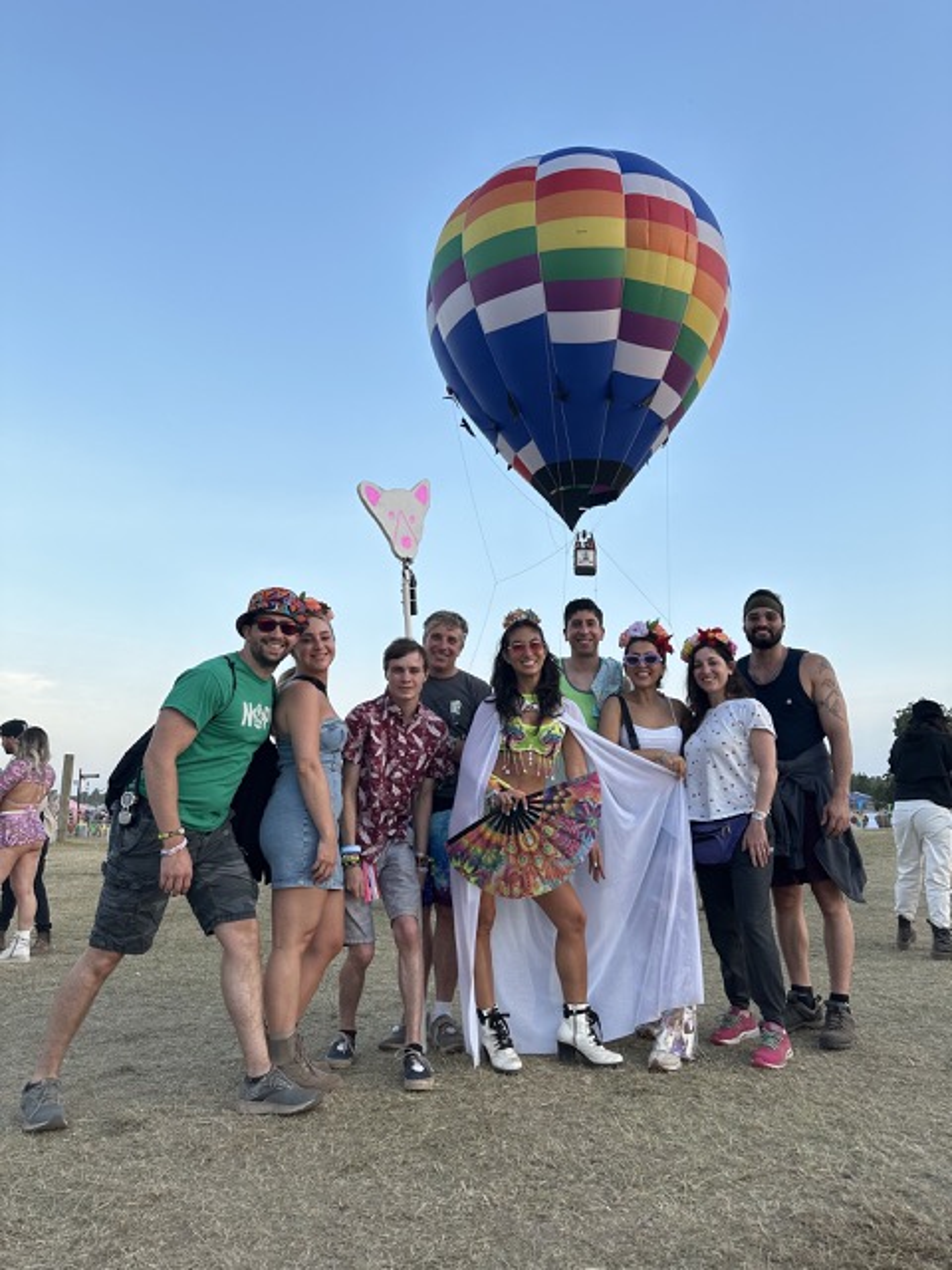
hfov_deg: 56.8
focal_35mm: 24
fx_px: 880
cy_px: 635
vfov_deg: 71.6
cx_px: 476
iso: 80
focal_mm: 6.86
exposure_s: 1/484
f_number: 1.78
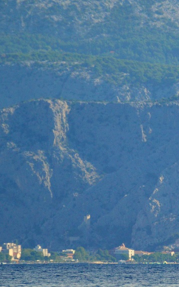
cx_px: 211
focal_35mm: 803
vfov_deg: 2.6
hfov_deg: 1.6
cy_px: 151
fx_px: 6271
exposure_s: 1/6400
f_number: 5.6
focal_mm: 300
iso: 2000
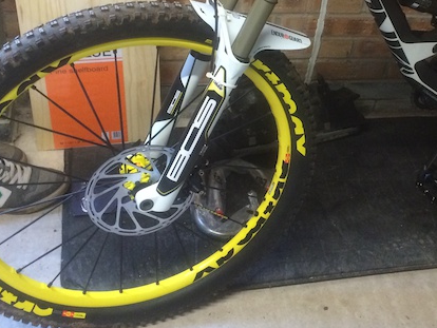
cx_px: 330
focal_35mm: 56
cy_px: 55
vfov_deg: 25.6
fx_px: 707
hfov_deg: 33.6
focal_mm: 4.15
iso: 320
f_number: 2.2
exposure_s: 1/33
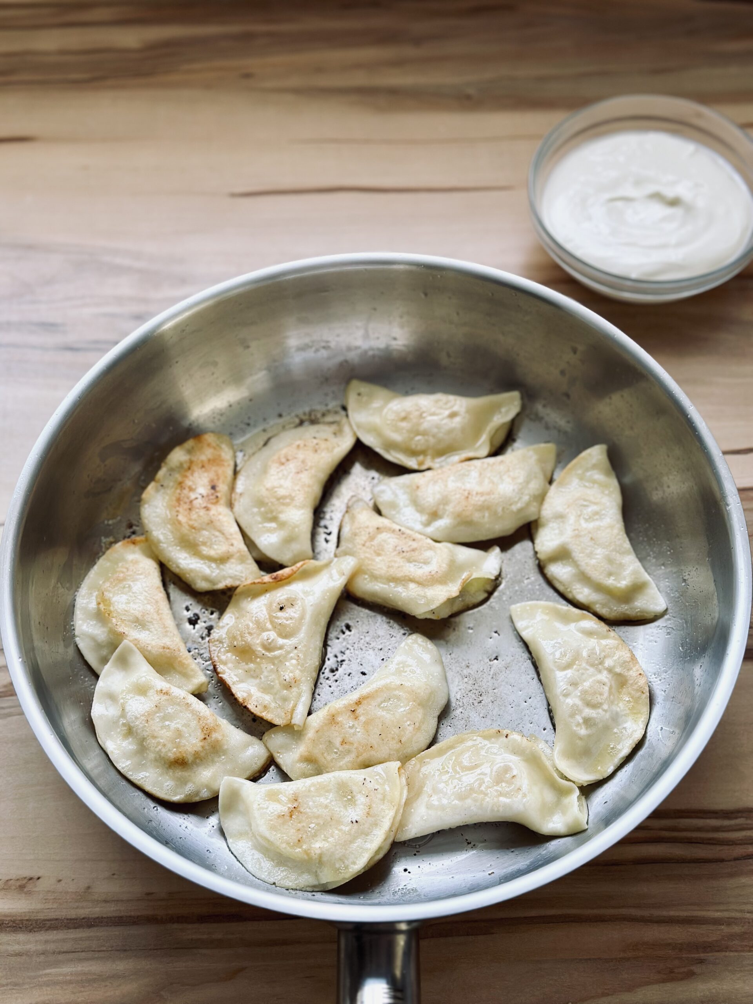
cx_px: 376
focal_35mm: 48
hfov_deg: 30.3
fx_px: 1392
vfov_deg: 39.7
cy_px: 502
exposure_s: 1/121
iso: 100
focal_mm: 6.86
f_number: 1.78
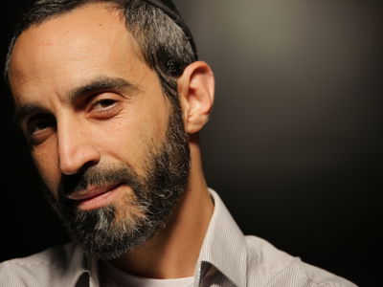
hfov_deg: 9.9
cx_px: 192
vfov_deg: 7.4
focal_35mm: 200
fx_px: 2213
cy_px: 144
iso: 400
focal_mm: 100
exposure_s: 1/100
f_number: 2.8
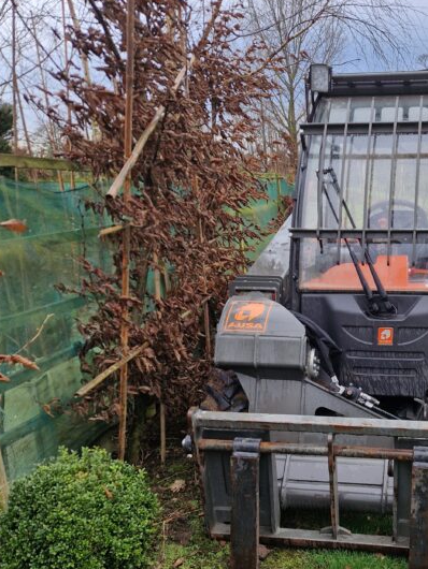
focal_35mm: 37
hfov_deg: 37.6
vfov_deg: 49.0
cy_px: 391
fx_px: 609
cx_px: 329
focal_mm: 5.4
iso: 50
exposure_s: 1/180
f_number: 1.8
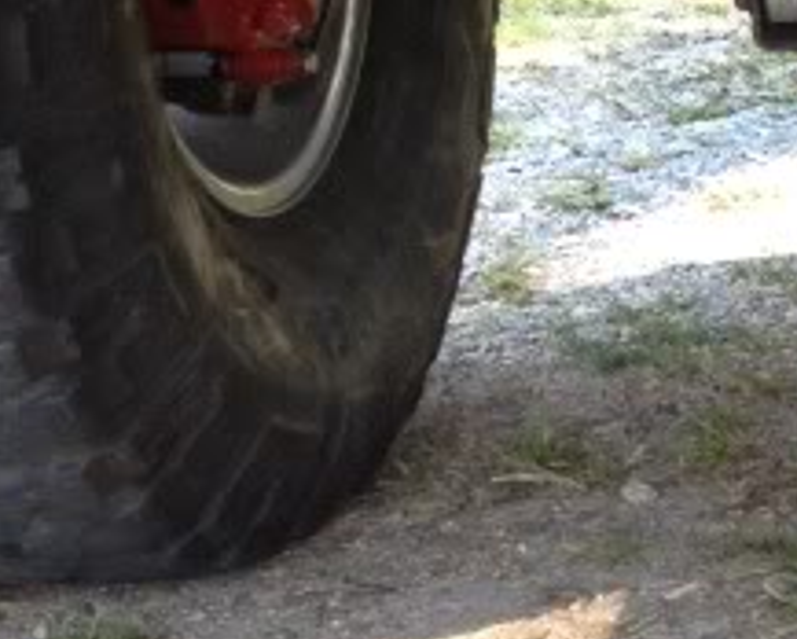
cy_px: 213
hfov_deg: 13.8
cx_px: 1374
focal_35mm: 126
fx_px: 2975
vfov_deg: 12.2
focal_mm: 4.3
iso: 80
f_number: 2.4
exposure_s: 1/120
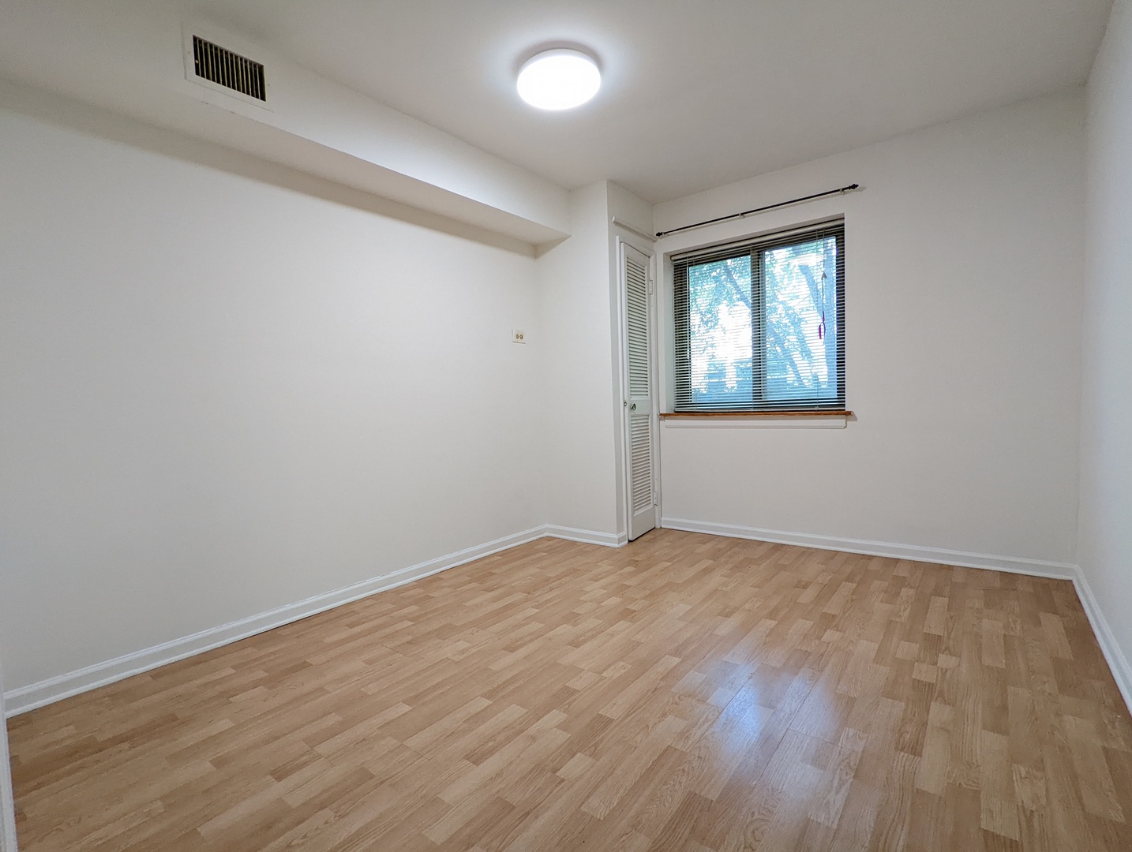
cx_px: 566
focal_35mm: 16
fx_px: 524
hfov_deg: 94.4
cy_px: 426
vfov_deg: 78.3
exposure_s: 1/60
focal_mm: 2.35
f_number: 2.2
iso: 427
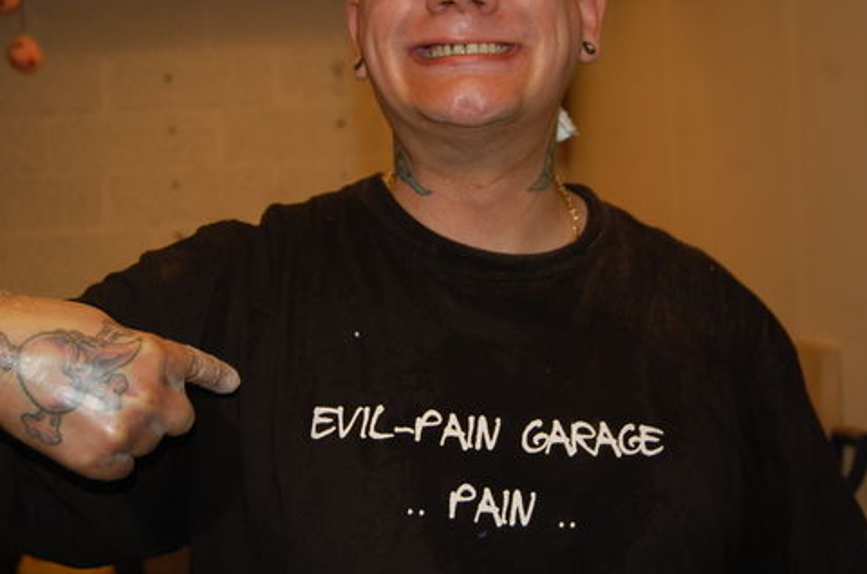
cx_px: 399
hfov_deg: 33.4
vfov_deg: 22.5
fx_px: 1442
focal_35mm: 60
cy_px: 265
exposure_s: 1/60
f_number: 4.2
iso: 400
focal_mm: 30
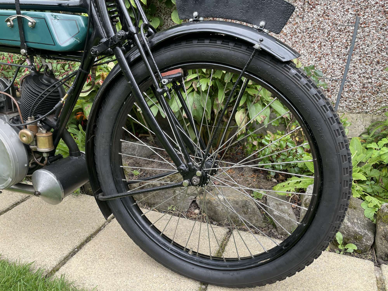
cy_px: 146
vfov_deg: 53.1
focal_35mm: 26
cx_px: 194
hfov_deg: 67.3
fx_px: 291
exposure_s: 1/137
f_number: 1.6
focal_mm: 4.2
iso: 32
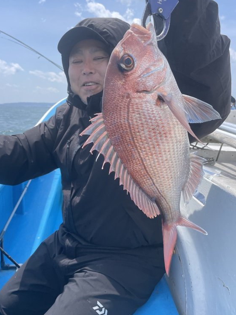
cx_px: 114
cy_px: 143
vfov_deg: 59.9
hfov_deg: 46.8
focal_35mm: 30
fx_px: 273
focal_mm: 4.2
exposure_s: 1/2132
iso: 32
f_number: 1.6
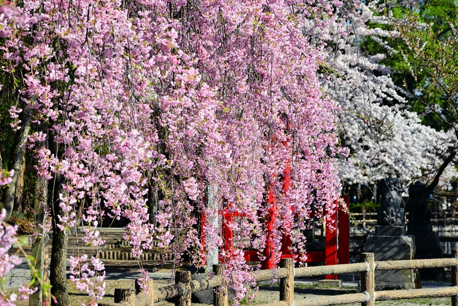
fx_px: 1591
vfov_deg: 11.0
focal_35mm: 125
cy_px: 150
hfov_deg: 16.4
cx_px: 227
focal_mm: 120
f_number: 11
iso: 400
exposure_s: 1/500
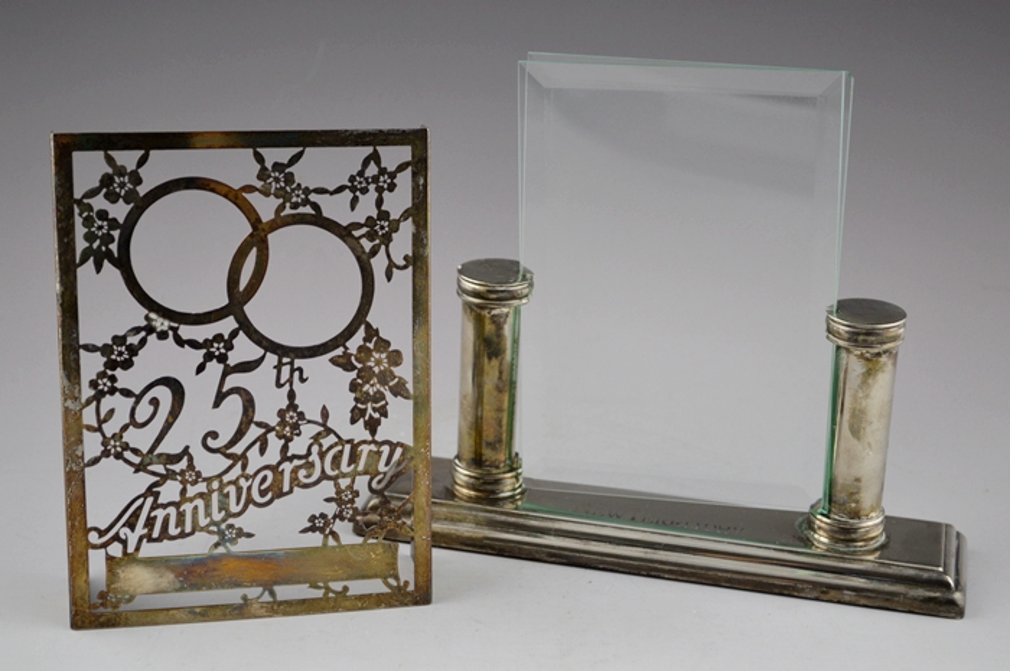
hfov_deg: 29.3
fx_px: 1934
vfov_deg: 19.7
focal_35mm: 69
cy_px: 336
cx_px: 505
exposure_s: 1/60
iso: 400
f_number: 5.3
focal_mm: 46
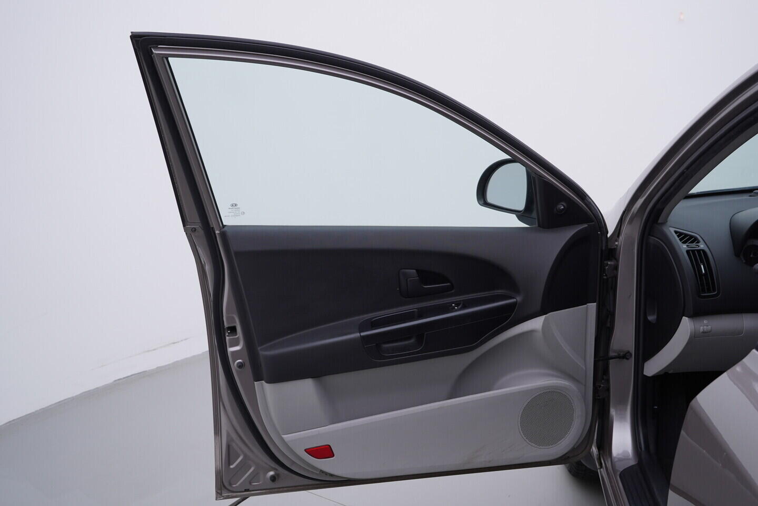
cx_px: 379
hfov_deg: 53.1
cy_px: 253
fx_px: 758
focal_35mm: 36
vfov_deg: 36.9
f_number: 4
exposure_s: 1/80
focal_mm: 24
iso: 125
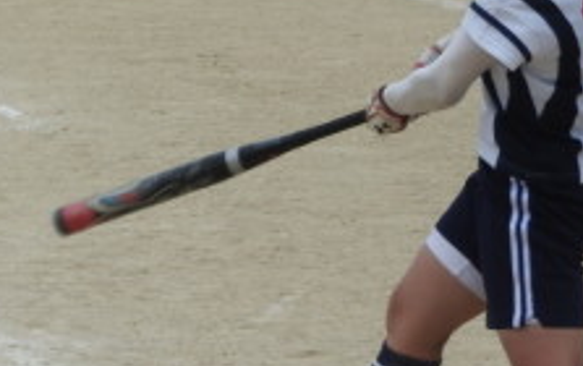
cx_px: -24
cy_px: 133
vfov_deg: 3.7
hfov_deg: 5.9
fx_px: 5663
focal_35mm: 356
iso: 100
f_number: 5
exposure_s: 1/800
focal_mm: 22.4
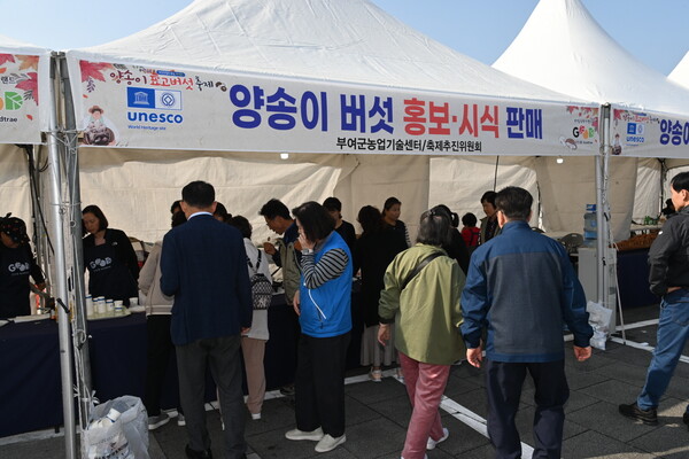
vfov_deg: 46.4
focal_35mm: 28
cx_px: 344
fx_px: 536
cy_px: 230
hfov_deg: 65.5
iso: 400
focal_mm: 28
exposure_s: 1/250
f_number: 11
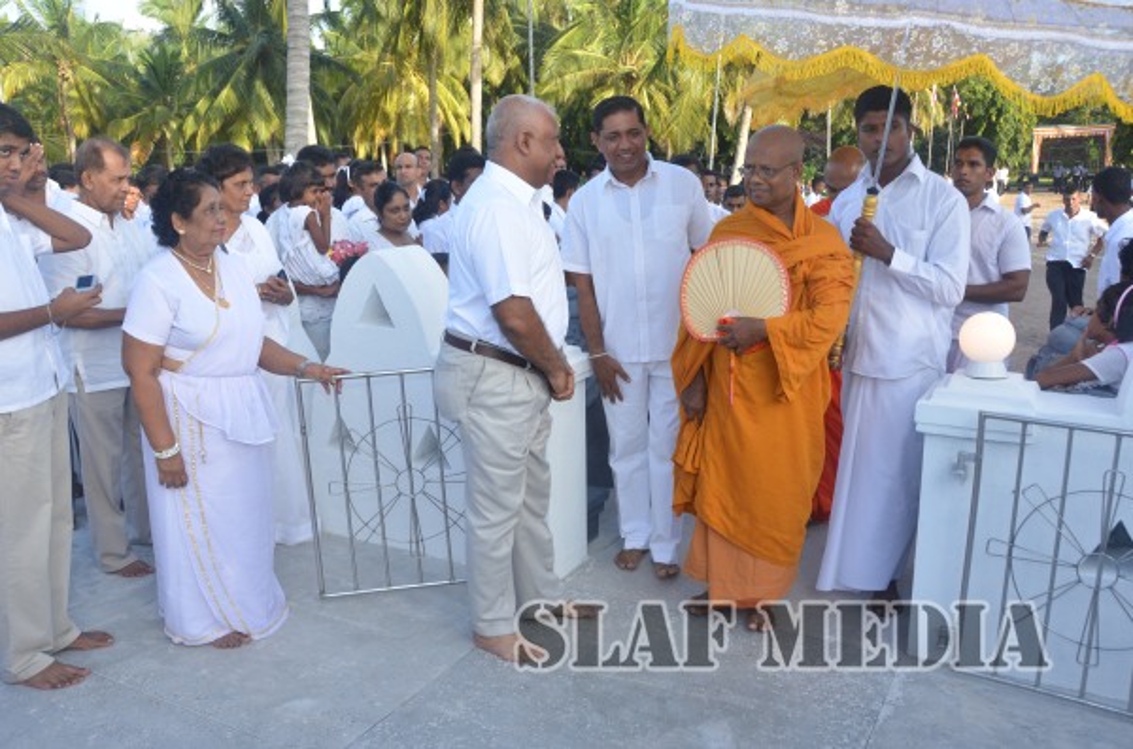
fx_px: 942
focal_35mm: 30
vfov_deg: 43.4
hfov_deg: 62.0
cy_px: 374
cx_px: 566
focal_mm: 20
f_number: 6.3
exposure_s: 1/160
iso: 200
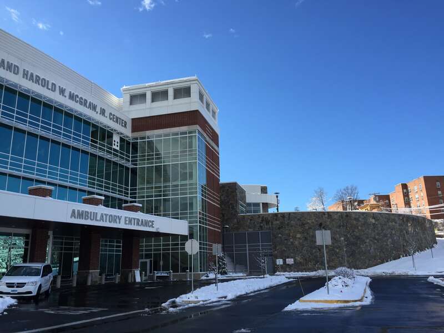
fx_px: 372
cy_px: 166
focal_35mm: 29
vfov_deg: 48.2
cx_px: 222
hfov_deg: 61.7
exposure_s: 1/1412
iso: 32
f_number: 2.2
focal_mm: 4.15
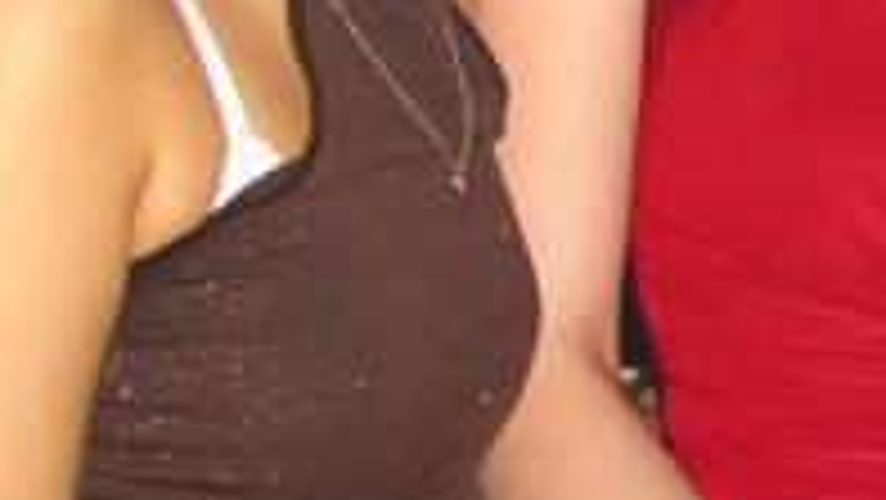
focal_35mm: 126
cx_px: 801
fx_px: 2961
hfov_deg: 16.8
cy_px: -365
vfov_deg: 9.2
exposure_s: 1/60
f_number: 2.8
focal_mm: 7.9
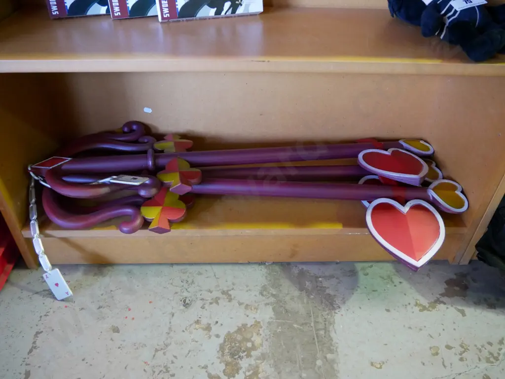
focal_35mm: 30
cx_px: 252
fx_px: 438
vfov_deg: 46.8
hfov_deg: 60.0
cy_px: 190
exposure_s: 1/60
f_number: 3.7
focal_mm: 15
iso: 2500
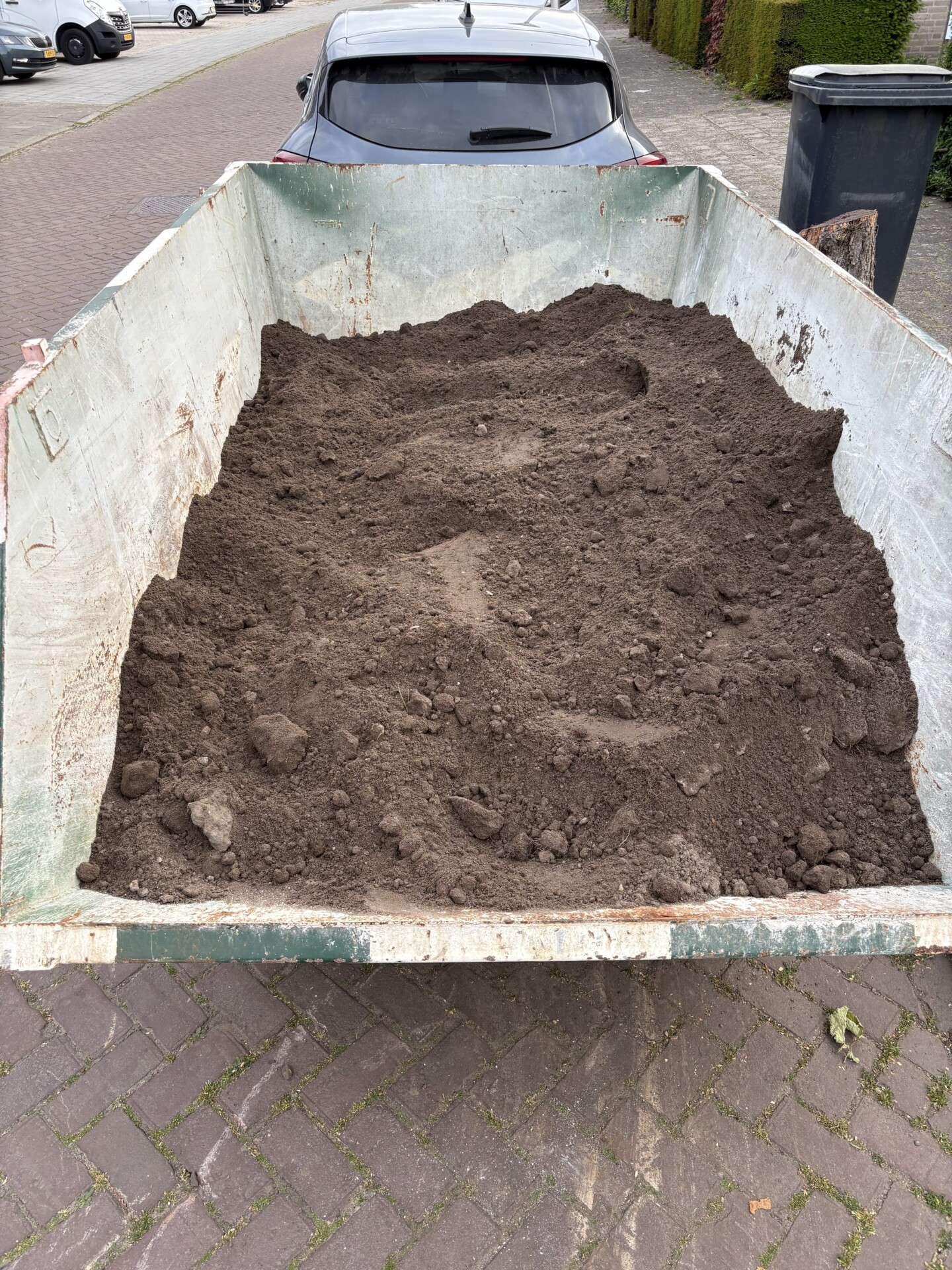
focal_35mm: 26
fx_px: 953
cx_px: 476
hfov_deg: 53.1
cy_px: 635
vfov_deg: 67.3
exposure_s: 1/122
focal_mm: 5.96
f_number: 1.6
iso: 32
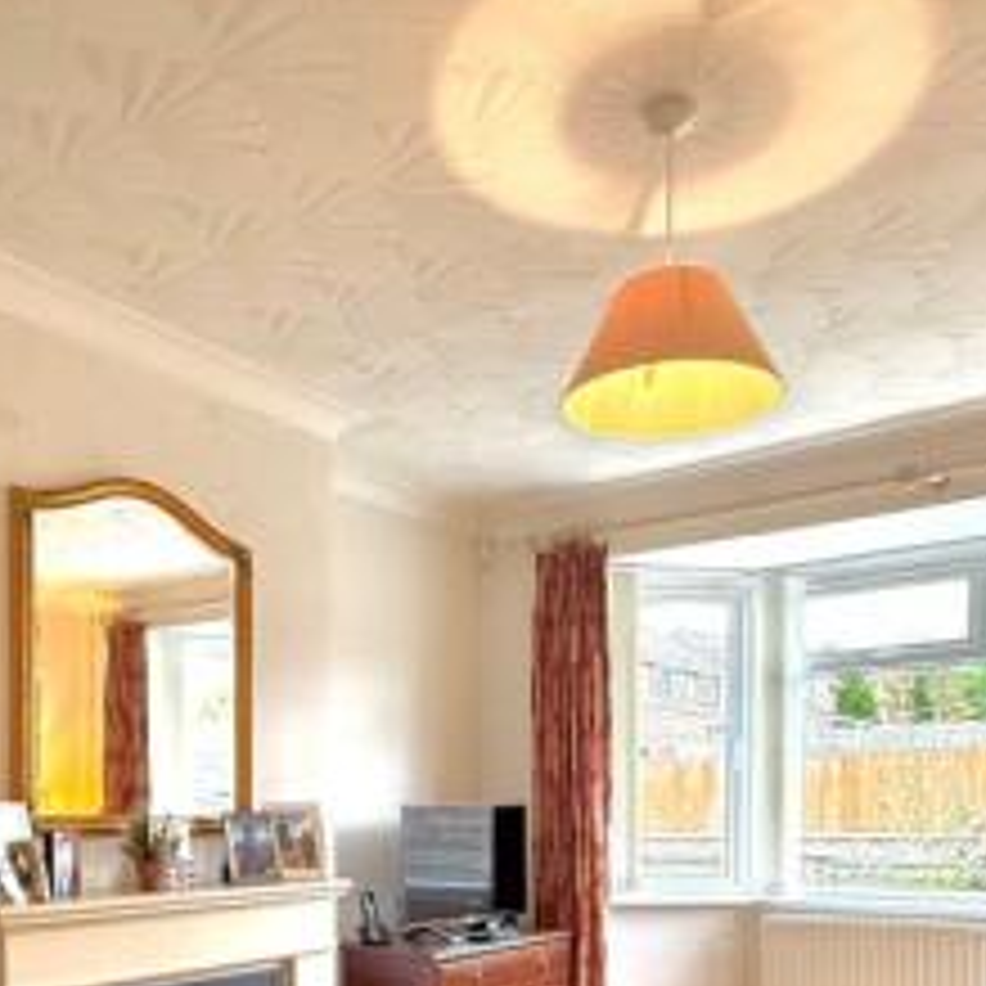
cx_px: 461
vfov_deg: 45.9
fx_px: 1063
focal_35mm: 33
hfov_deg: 49.7
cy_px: 853
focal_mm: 2.22
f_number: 2.2
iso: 200
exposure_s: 1/100
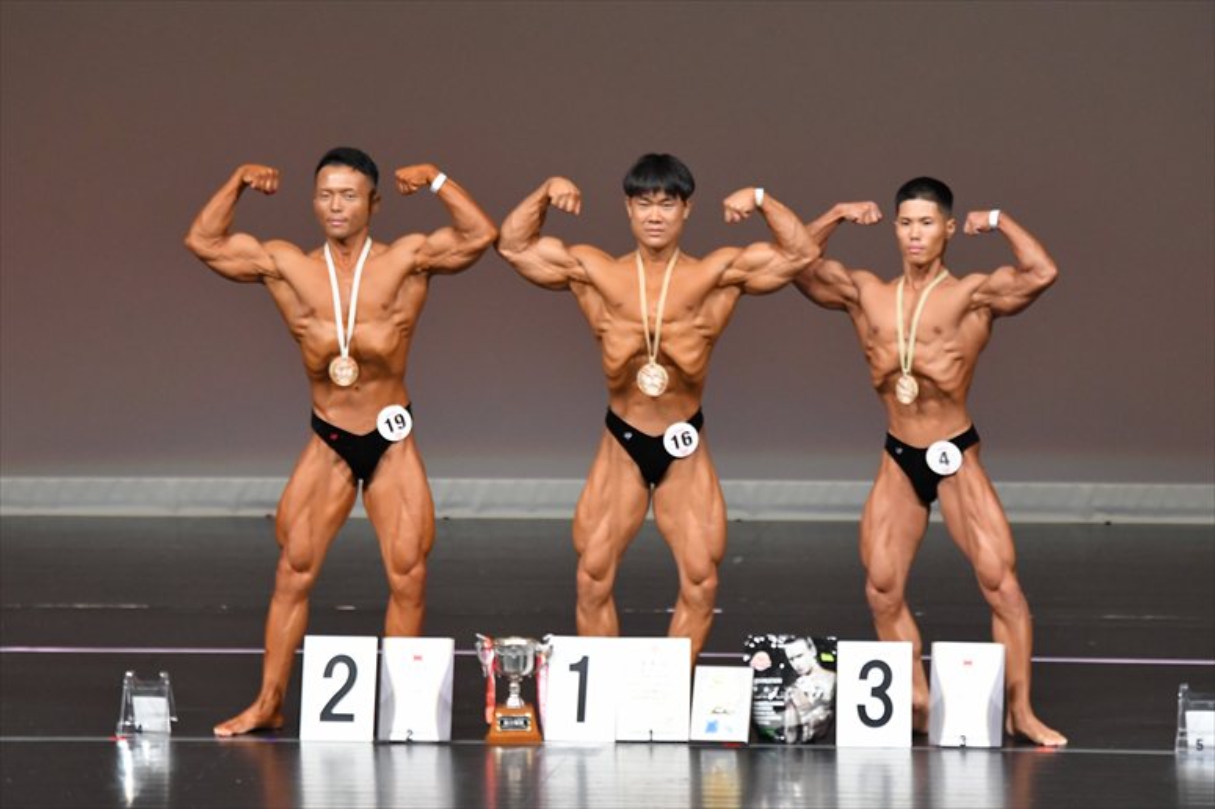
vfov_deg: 4.8
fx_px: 9614
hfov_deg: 7.2
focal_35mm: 285
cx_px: 608
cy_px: 404
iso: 4000
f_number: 5.6
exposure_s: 1/400
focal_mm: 190
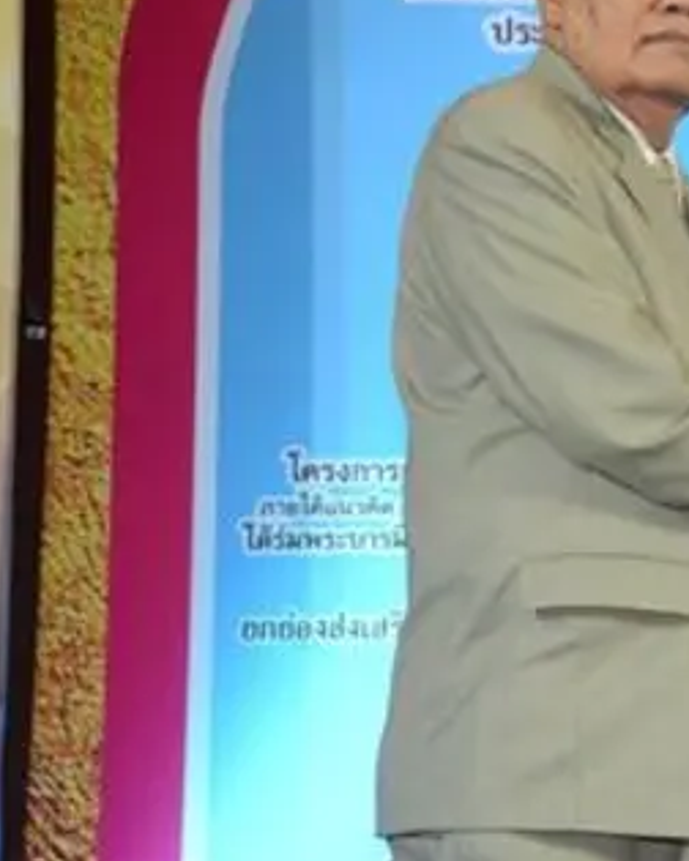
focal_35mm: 139
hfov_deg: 10.7
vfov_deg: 13.9
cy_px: 366
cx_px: 1034
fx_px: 3543
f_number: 4.5
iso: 1000
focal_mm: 40
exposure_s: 1/200
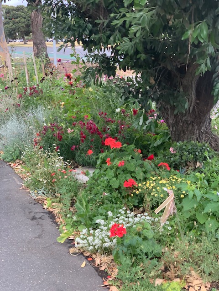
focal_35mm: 52
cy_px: 146
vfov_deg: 36.8
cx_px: 110
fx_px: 439
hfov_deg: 28.0
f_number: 2.4
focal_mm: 6
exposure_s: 1/139
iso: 16
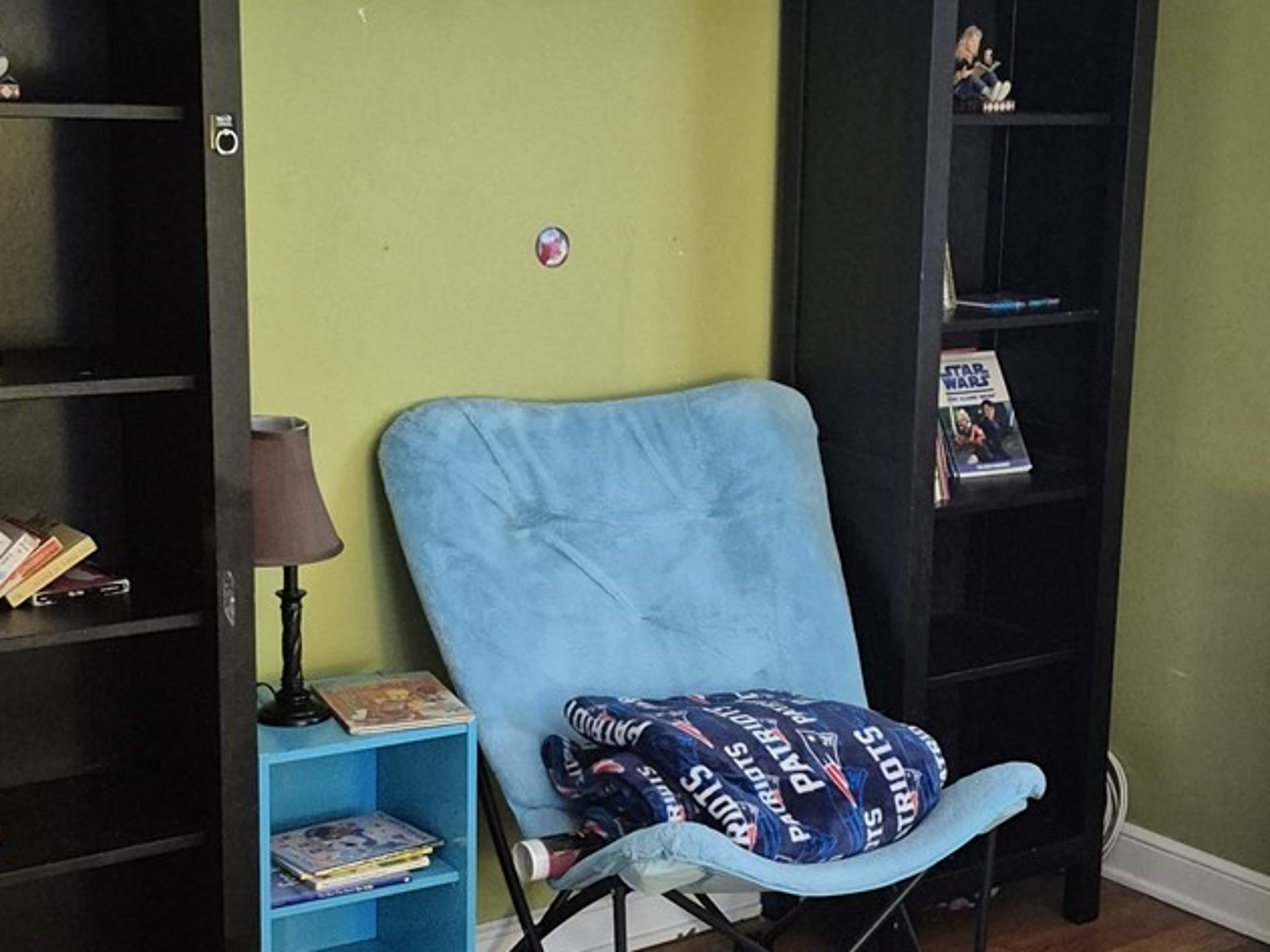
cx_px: 698
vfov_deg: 26.1
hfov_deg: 34.3
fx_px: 2054
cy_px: 558
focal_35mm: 56
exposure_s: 1/40
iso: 1600
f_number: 1.8
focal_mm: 5.4
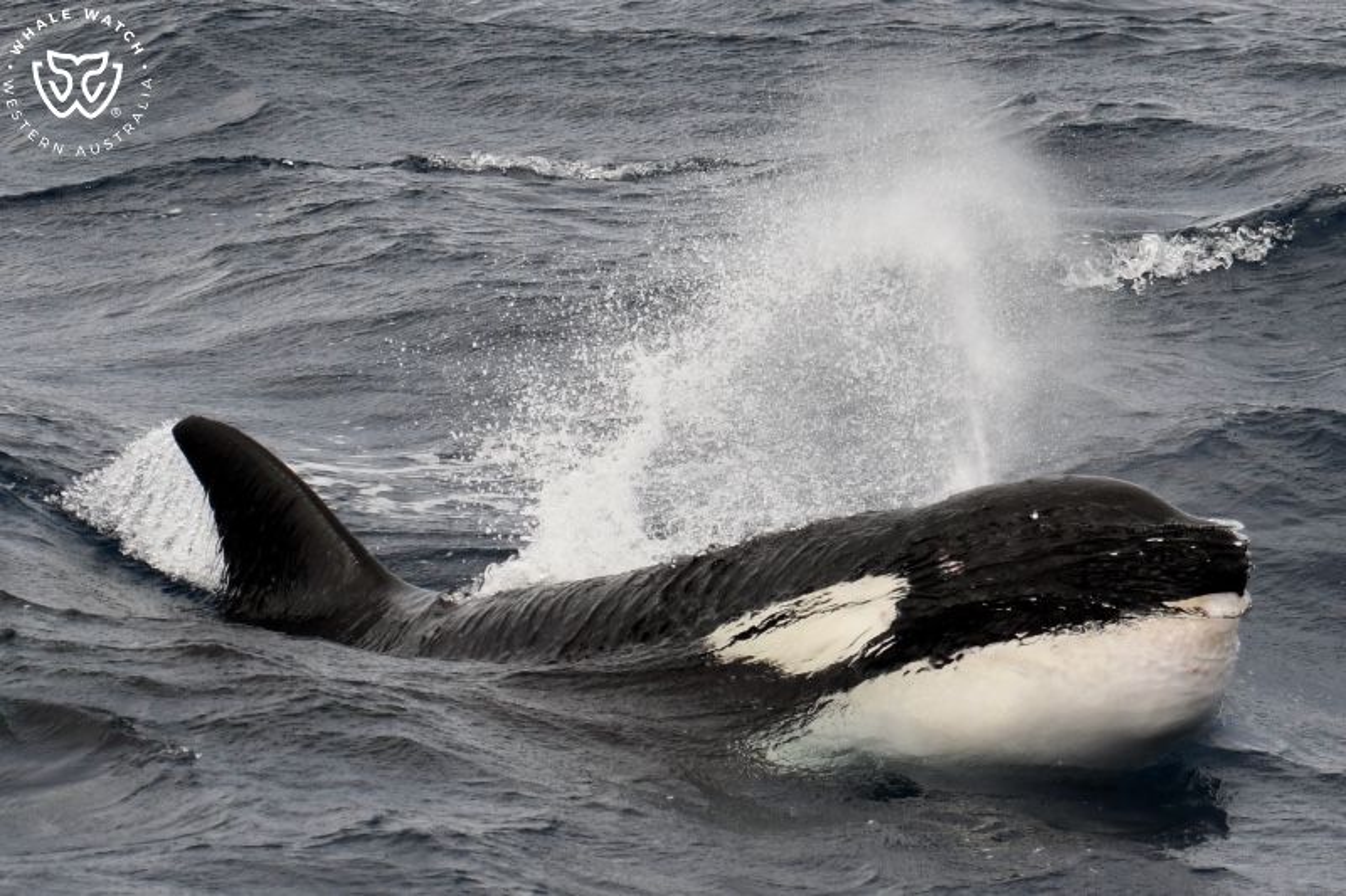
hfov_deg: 5.1
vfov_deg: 3.4
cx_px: 673
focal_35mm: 405
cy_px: 448
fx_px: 15138
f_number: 7.1
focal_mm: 270
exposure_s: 1/1600
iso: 400
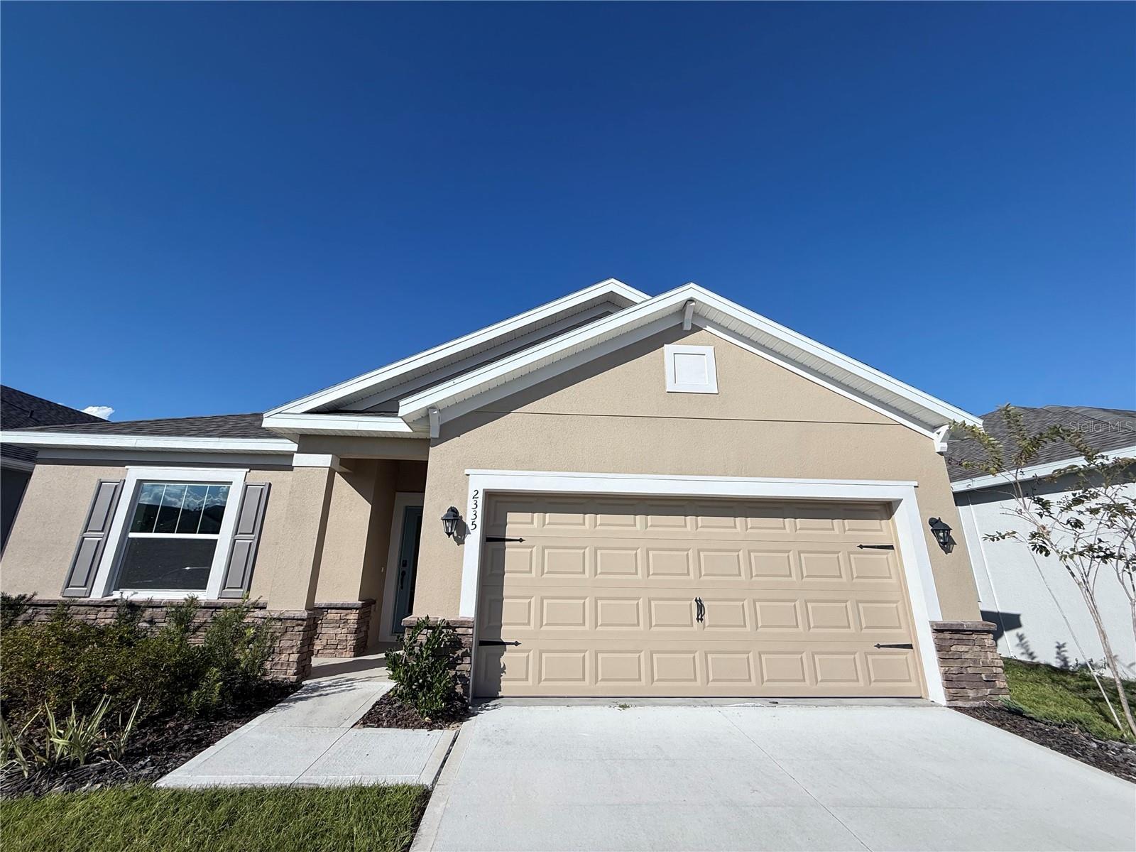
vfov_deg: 85.7
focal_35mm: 14
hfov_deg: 102.1
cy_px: 426
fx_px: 459
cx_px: 568
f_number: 2.2
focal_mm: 2.22
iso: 50
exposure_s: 1/3891
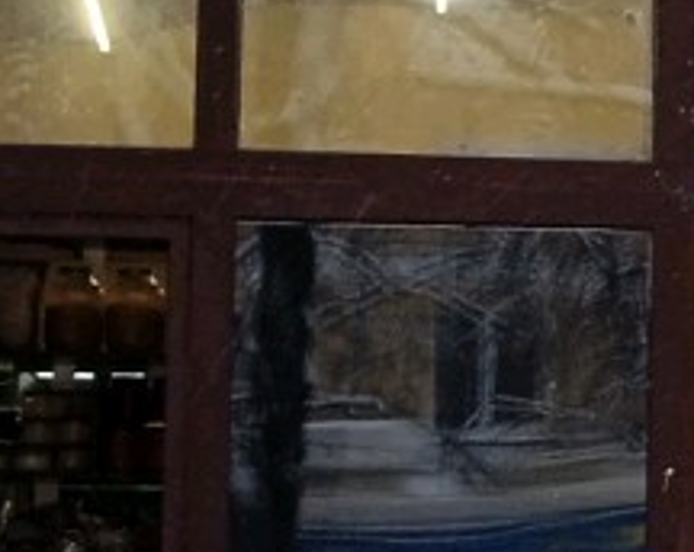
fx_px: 3465
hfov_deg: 10.7
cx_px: 1235
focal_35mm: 169
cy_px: 356
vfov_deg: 9.1
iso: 117
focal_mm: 3.43
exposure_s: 1/33.3
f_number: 2.2
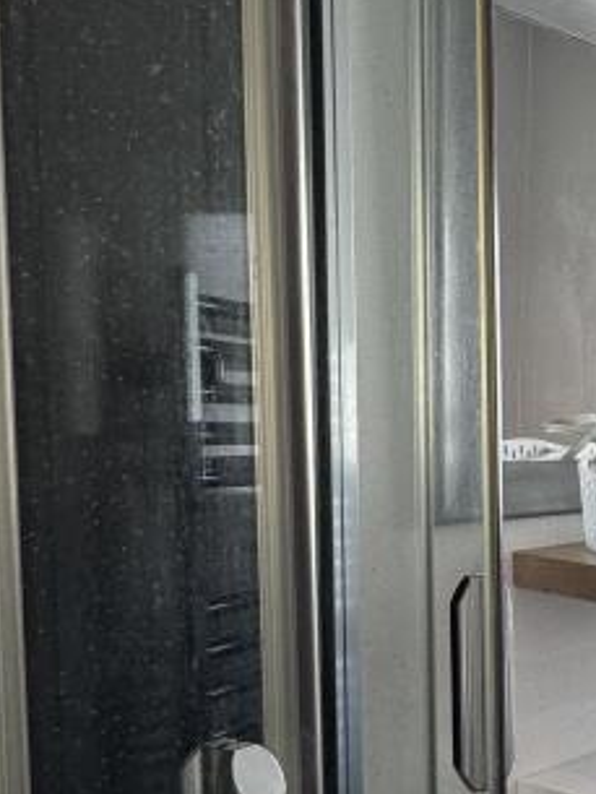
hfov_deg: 23.5
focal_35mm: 47
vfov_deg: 40.2
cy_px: 484
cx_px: 934
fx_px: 1078
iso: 100
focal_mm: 2.22
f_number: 2.2
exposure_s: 1/100
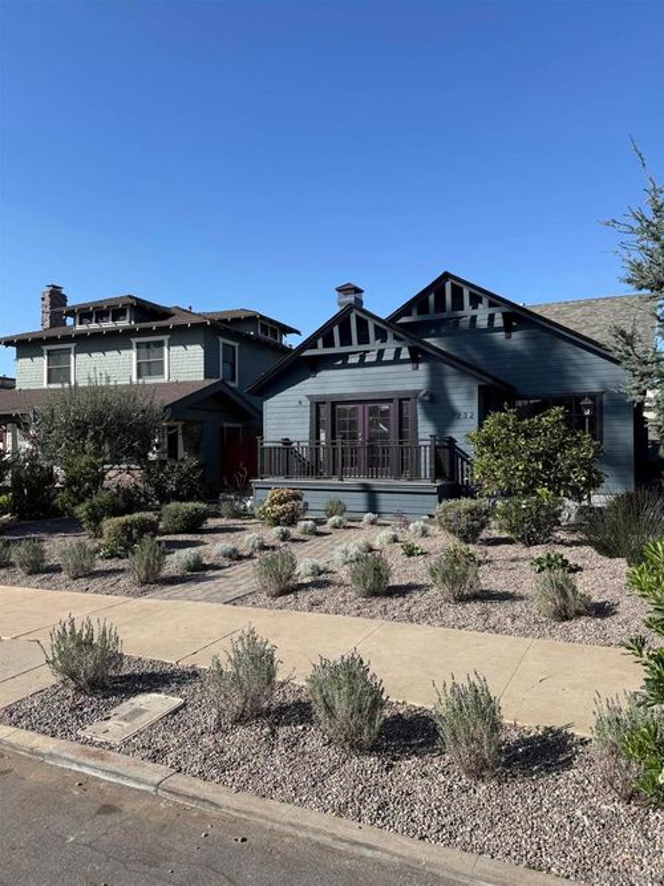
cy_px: 443
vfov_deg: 71.6
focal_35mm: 24
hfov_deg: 56.8
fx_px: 614
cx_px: 332
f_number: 1.78
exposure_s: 1/4167
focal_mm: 6.76
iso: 80
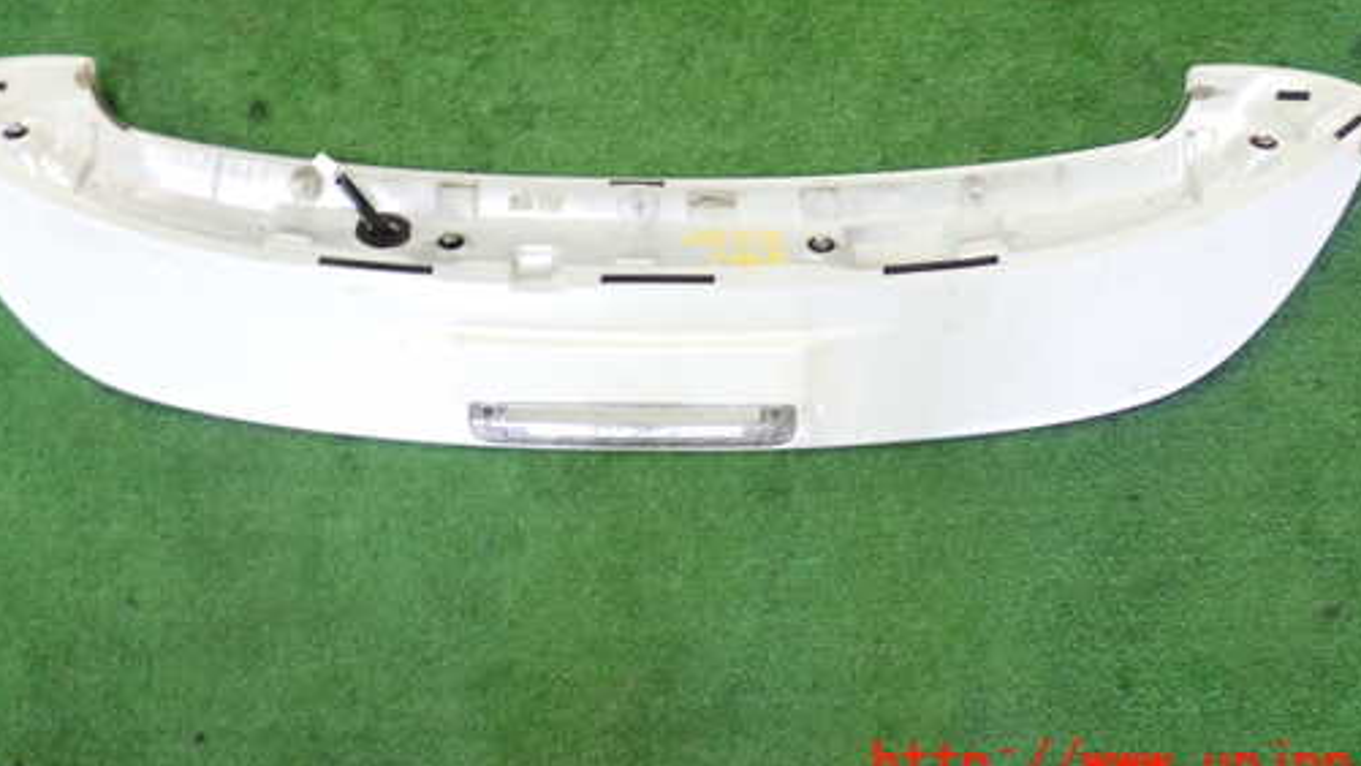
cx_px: 671
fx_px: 1696
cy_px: 190
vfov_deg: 25.1
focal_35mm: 47
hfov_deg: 43.7
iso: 400
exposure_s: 1/40
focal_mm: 6.37
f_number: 2.5
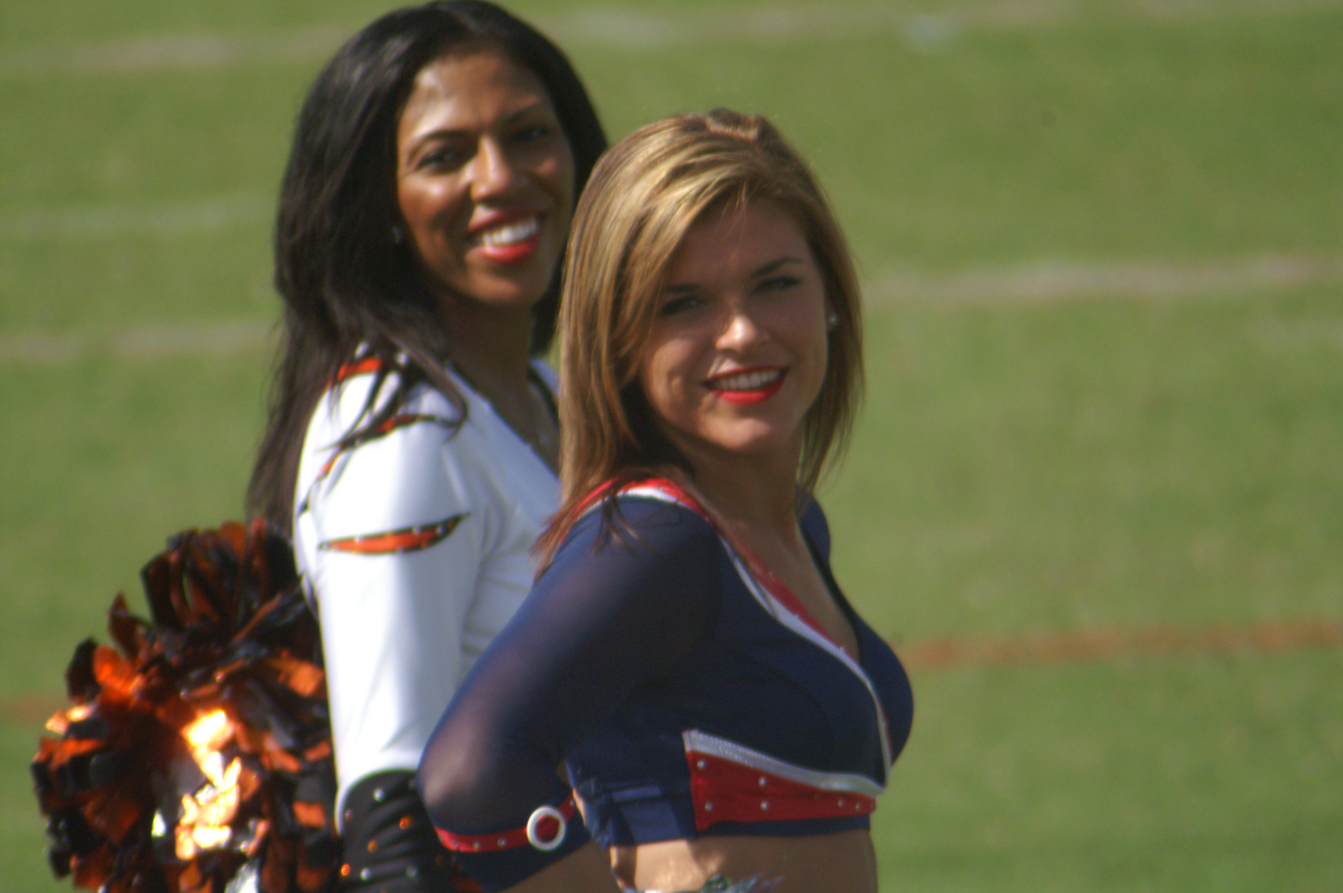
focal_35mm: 1200
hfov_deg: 1.7
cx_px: 672
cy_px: 446
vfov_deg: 1.1
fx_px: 44727
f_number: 16
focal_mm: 800
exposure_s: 1/1000
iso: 800
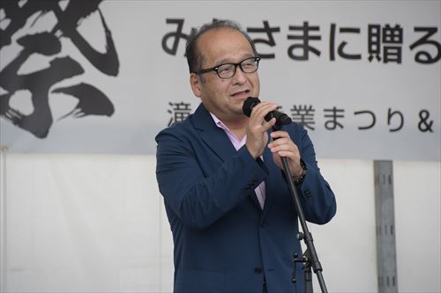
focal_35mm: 330
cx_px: 220
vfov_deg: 4.2
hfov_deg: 6.2
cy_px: 146
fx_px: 4041
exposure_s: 1/320
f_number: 9
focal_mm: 220
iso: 1250
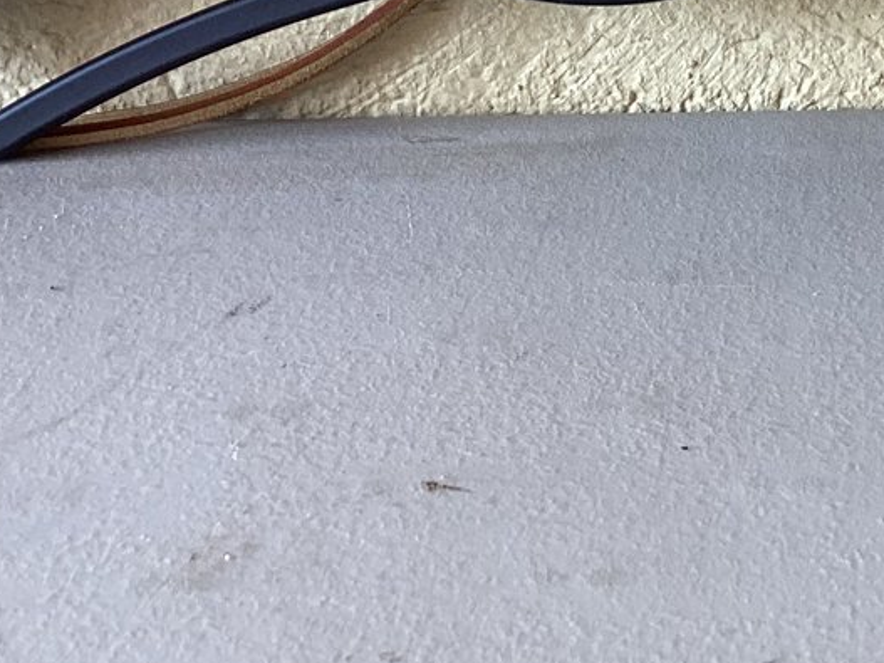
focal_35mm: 89
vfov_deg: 16.3
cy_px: 29
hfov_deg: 21.5
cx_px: 816
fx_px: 2272
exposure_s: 1/120
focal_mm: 3.3
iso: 40
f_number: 2.4
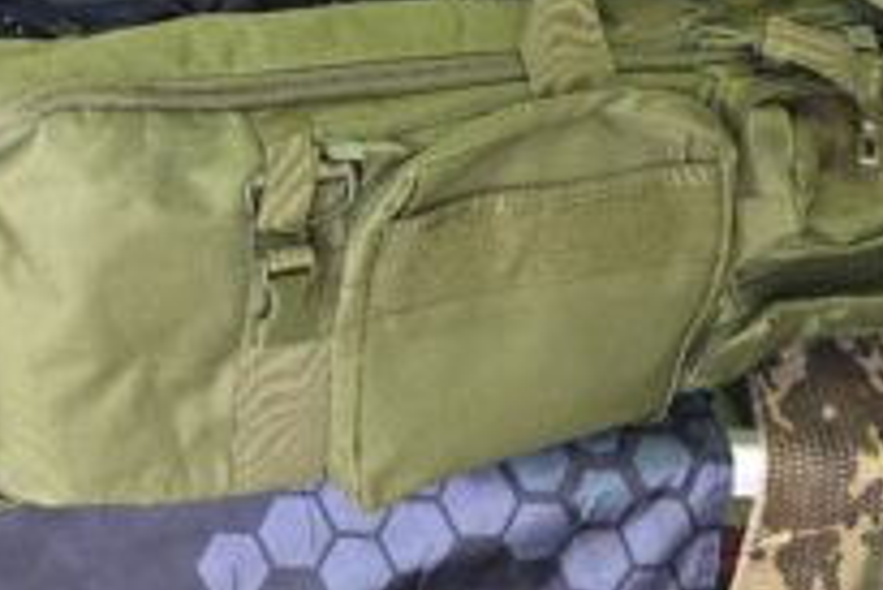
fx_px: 1718
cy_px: -228
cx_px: 73
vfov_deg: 17.9
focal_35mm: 70
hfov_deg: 27.7
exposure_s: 1/100
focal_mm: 6.3
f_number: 1.7
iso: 320
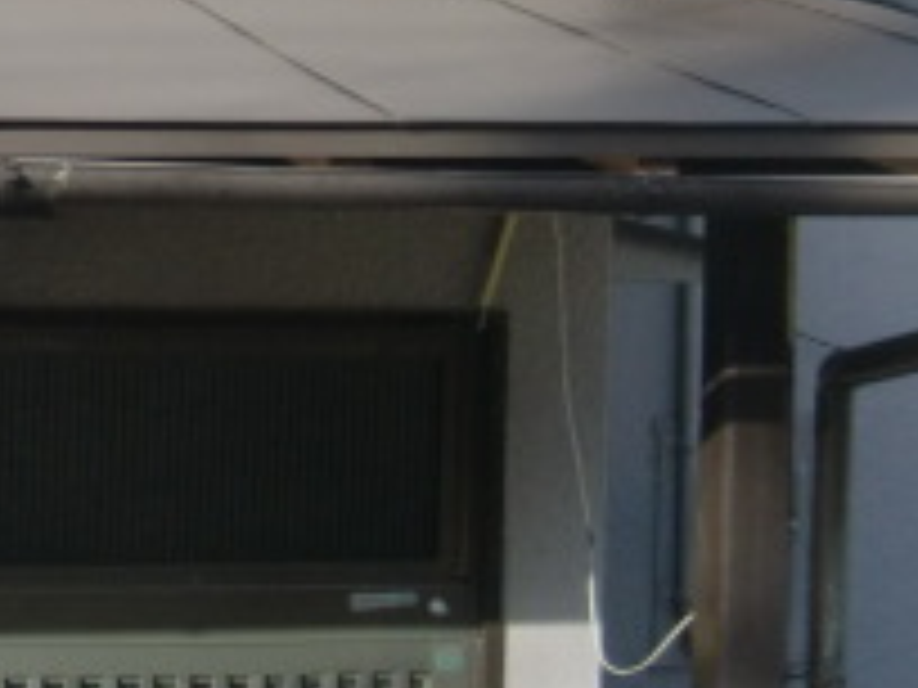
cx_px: -126
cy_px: 45
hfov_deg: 16.0
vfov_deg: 12.3
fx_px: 3156
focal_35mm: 119
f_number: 3.9
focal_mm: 6.66
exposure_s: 1/500
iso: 64
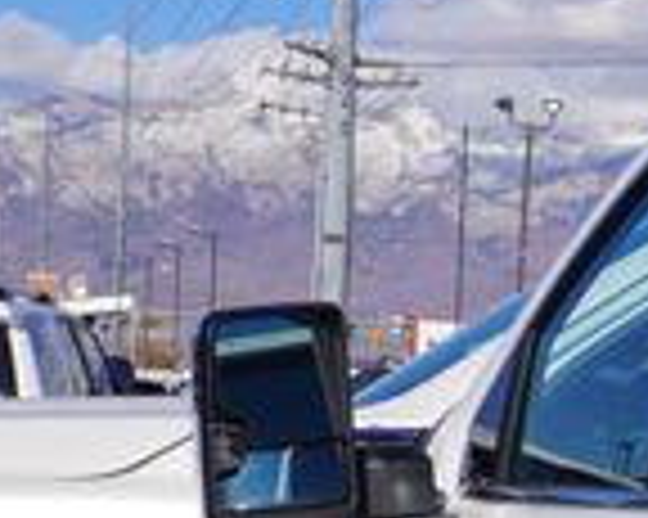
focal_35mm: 163
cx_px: 702
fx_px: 3124
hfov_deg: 11.7
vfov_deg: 9.3
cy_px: 716
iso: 100
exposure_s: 1/250
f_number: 11
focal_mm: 26
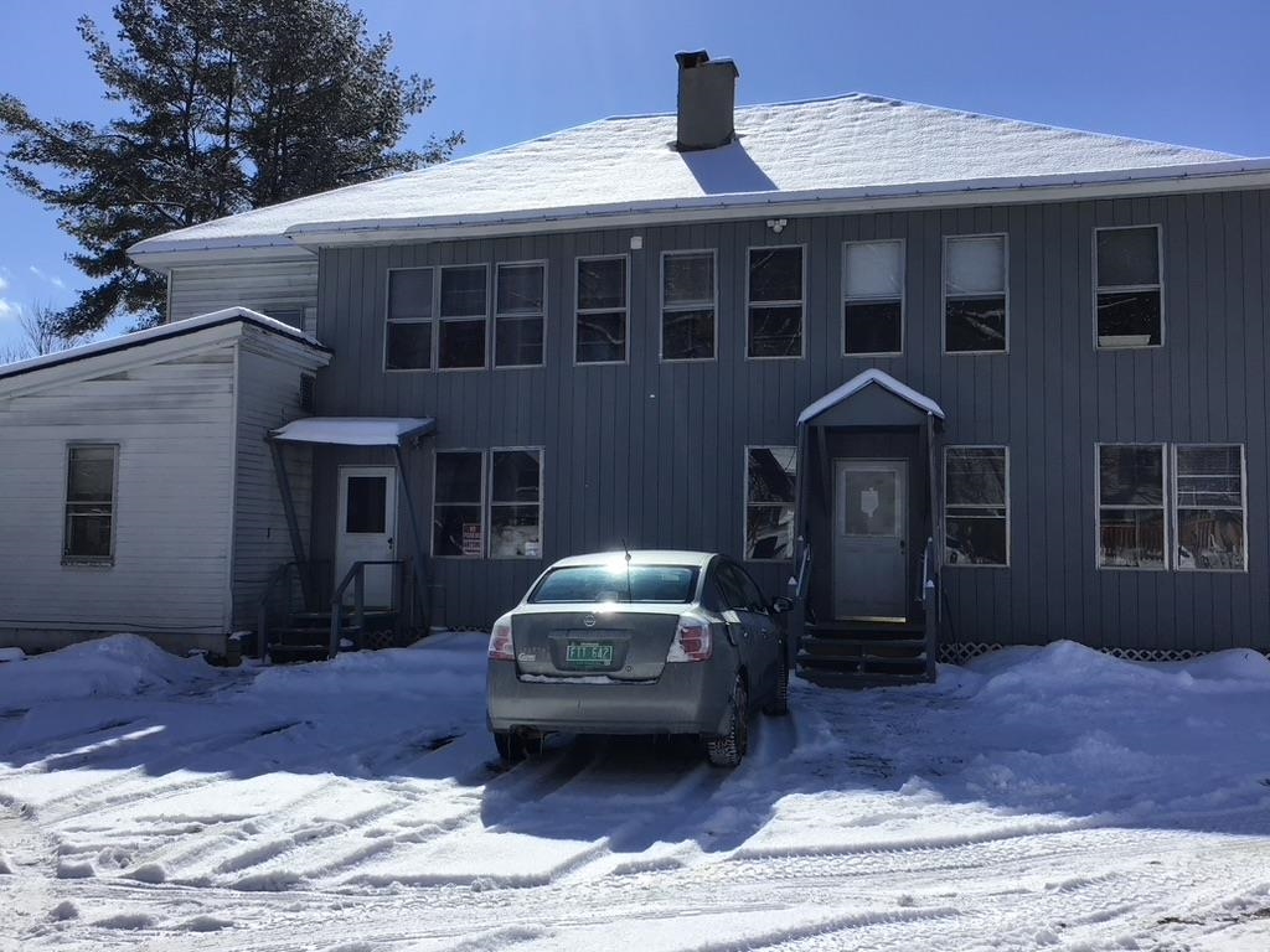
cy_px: 476
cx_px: 635
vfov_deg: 45.4
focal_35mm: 31
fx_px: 1137
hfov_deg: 58.4
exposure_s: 1/2551
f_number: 2.4
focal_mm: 3.3
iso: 25
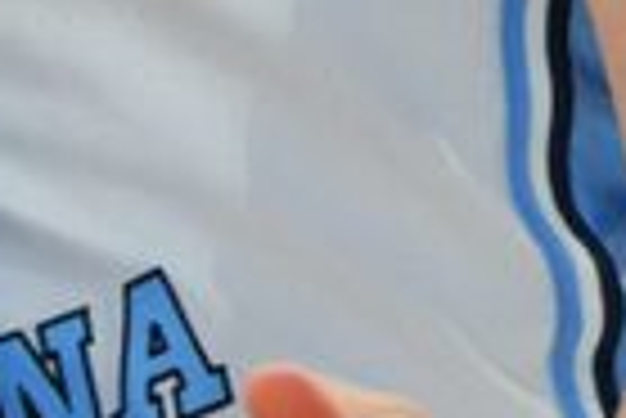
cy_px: -699
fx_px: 8982
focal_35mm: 516
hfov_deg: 3.9
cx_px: -865
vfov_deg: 2.6
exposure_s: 1/1600
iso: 3200
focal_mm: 70
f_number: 2.8
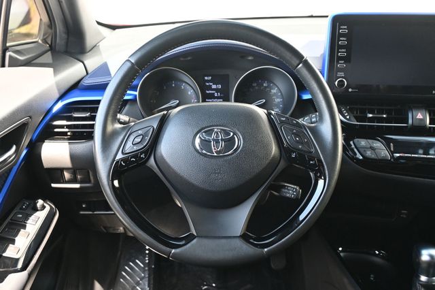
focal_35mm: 38
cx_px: 218
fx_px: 453
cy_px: 145
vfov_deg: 35.5
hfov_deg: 51.3
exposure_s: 1/125
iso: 1100
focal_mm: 25
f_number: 4.2
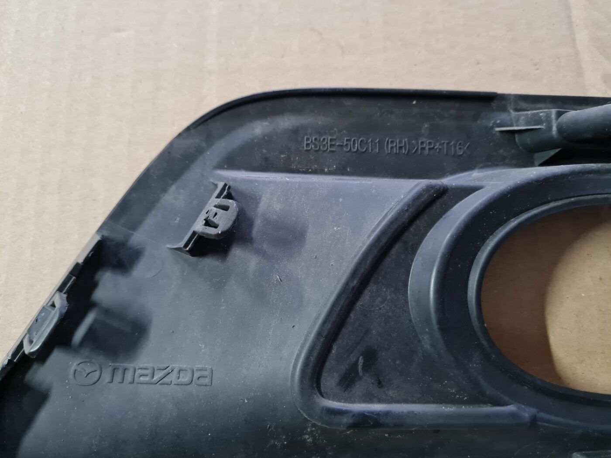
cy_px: 229
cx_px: 306
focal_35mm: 26
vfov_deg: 53.1
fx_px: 459
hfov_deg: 67.3
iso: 800
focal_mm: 5.4
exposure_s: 1/25
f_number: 1.8
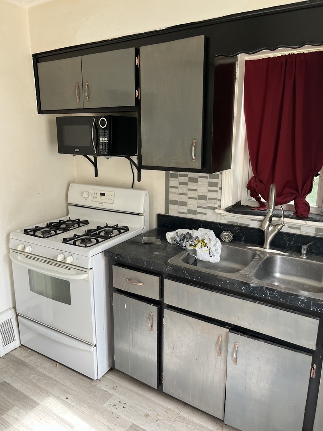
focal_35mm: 26
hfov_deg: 53.1
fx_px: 323
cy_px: 216
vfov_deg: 67.3
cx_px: 162
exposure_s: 1/121
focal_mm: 5.1
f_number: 1.6
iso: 100
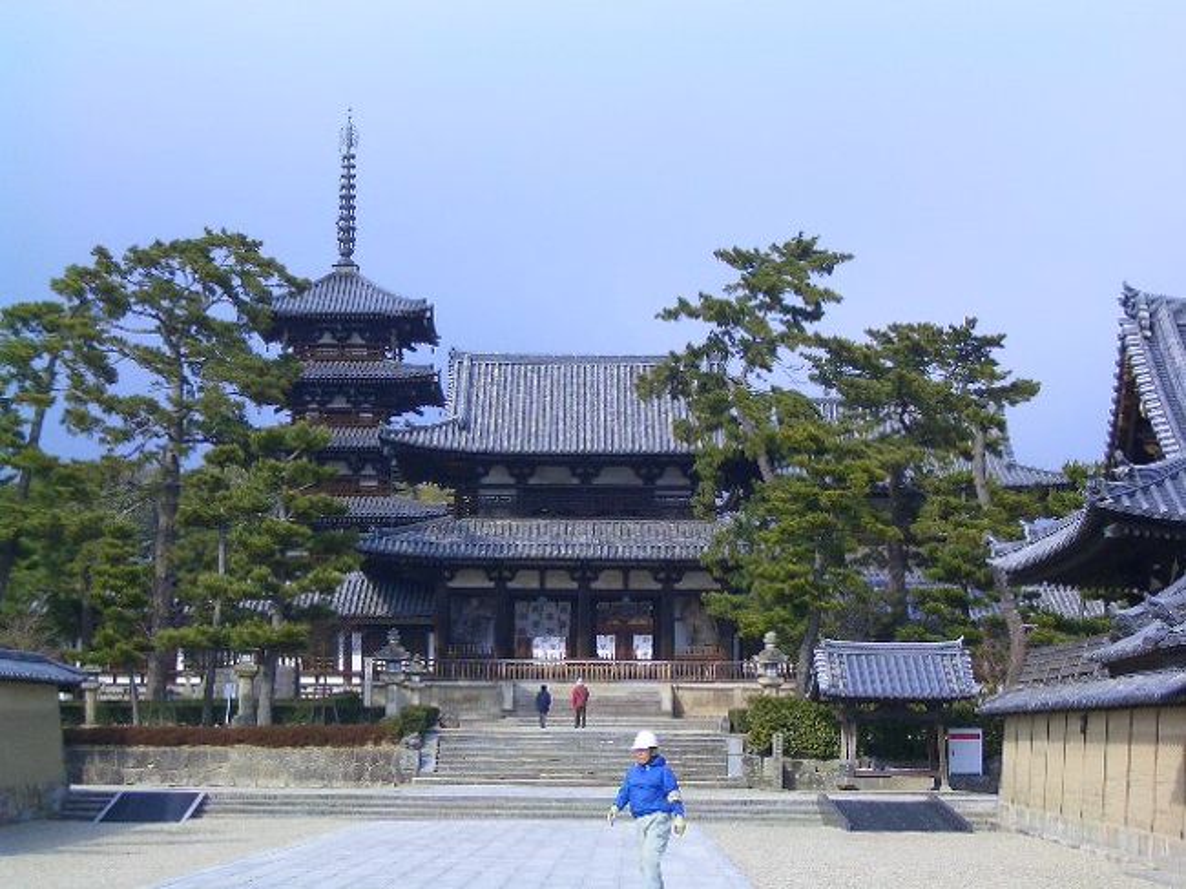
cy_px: 444
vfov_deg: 19.9
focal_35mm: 74
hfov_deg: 26.3
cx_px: 593
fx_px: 2534
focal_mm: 12.2
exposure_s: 1/250
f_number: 6.2
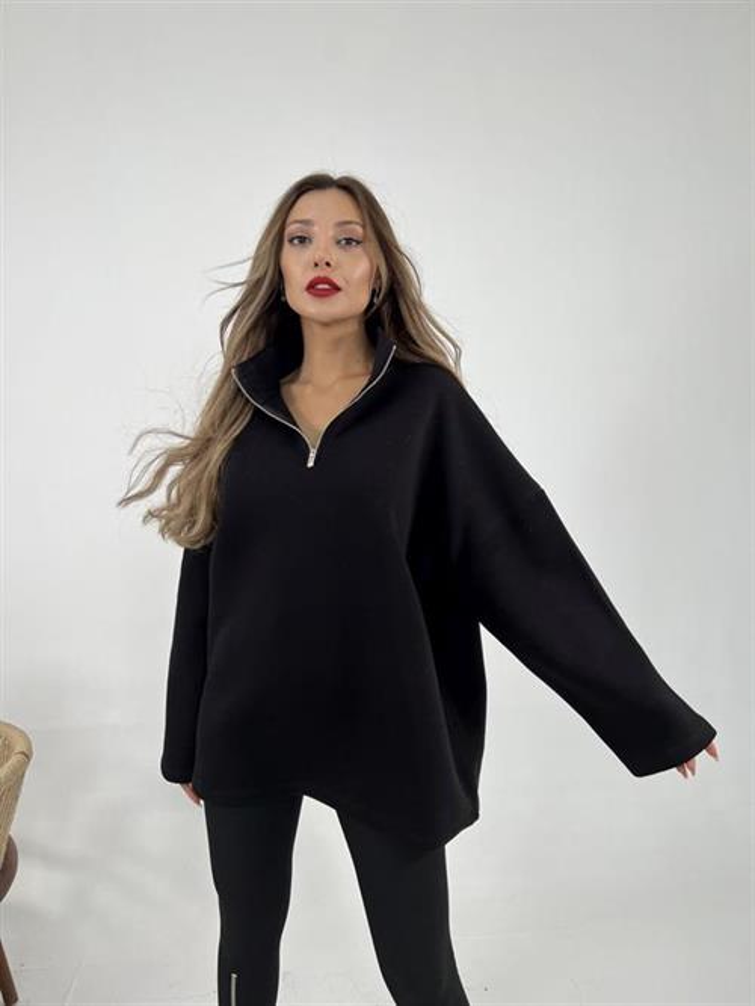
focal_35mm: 26
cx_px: 378
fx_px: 756
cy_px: 503
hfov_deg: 53.1
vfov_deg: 67.3
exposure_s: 1/196
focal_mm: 5.7
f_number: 1.5
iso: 40
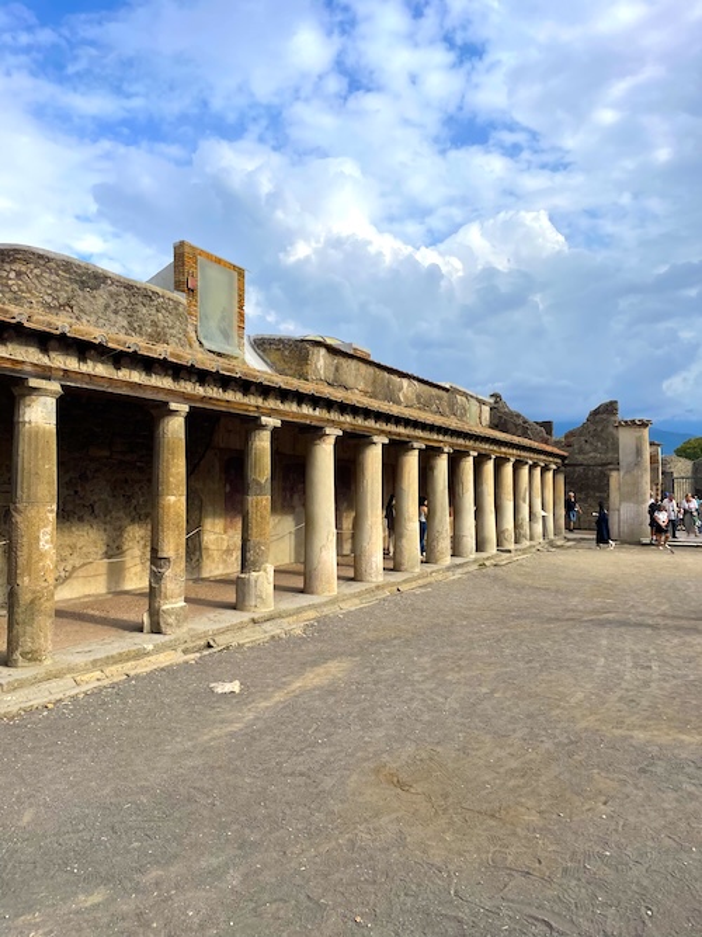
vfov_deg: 67.3
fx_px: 703
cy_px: 468
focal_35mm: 26
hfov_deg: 53.0
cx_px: 351
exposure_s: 1/3610
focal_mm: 4.2
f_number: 1.6
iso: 32
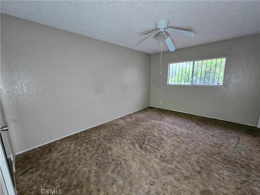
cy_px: 98
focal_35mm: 13
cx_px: 130
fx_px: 98
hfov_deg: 106.2
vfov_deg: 89.9
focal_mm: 2.2
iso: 500
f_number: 2.2
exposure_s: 1/54.3
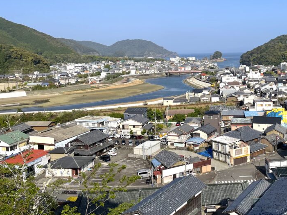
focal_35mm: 38
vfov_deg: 37.5
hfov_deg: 47.6
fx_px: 315
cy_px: 81
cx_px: 207
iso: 32
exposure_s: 1/5556
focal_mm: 4.2
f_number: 1.6
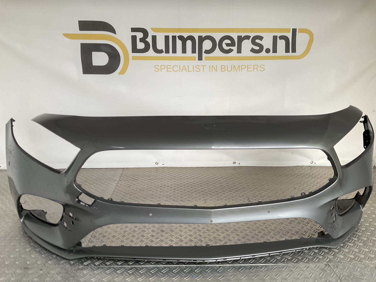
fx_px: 315
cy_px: 141
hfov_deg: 61.7
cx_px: 188
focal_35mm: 29
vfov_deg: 48.2
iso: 50
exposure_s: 1/100
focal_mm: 3
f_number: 1.8
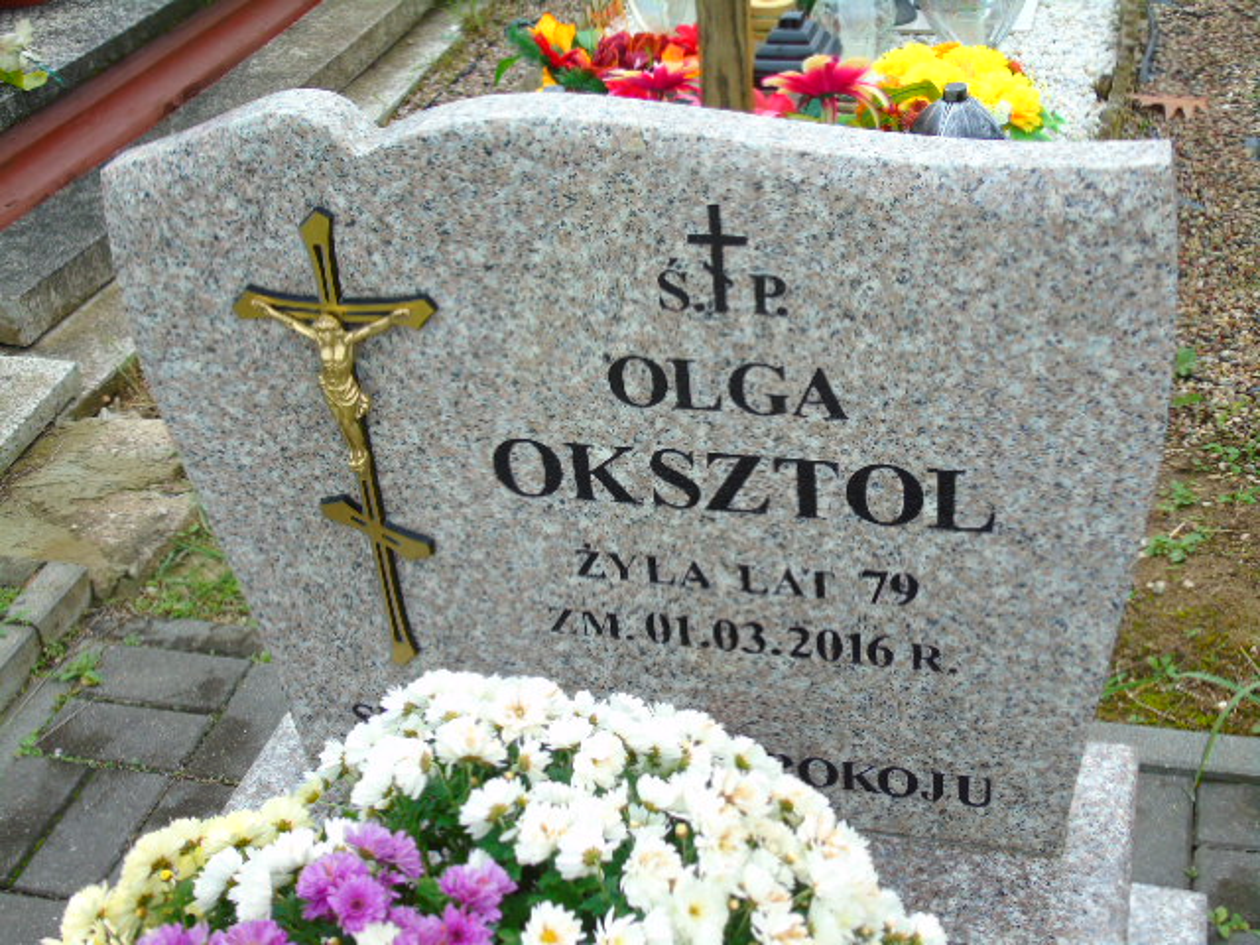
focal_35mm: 46
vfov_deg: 31.5
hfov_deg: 41.2
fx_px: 1674
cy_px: 472
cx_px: 630
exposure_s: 1/50
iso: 80
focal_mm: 8.2
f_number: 4.1
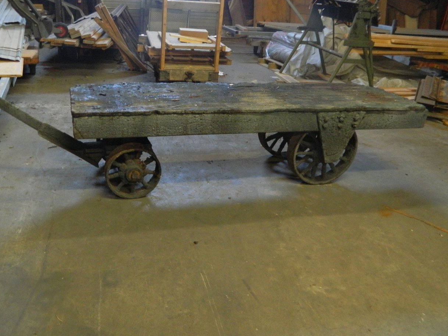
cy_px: 158
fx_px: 401
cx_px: 172
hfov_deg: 57.7
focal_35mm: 31
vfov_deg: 45.4
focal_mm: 4.5
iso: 400
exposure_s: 1/13
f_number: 3.1
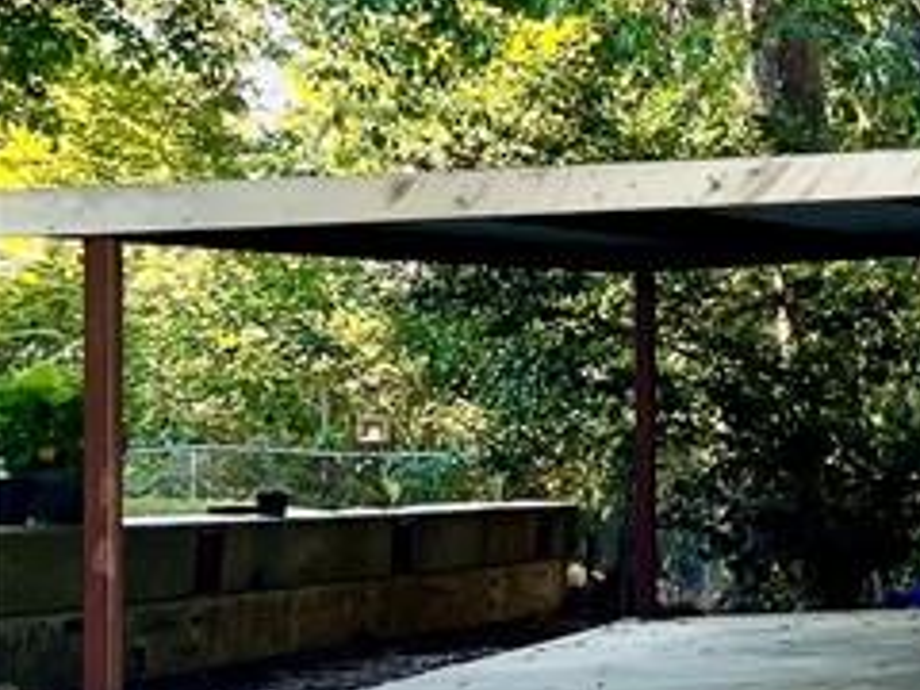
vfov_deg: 13.3
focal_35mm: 111
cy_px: 222
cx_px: 1955
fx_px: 2950
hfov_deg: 14.2
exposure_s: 1/182
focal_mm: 5.7
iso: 40
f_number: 1.5
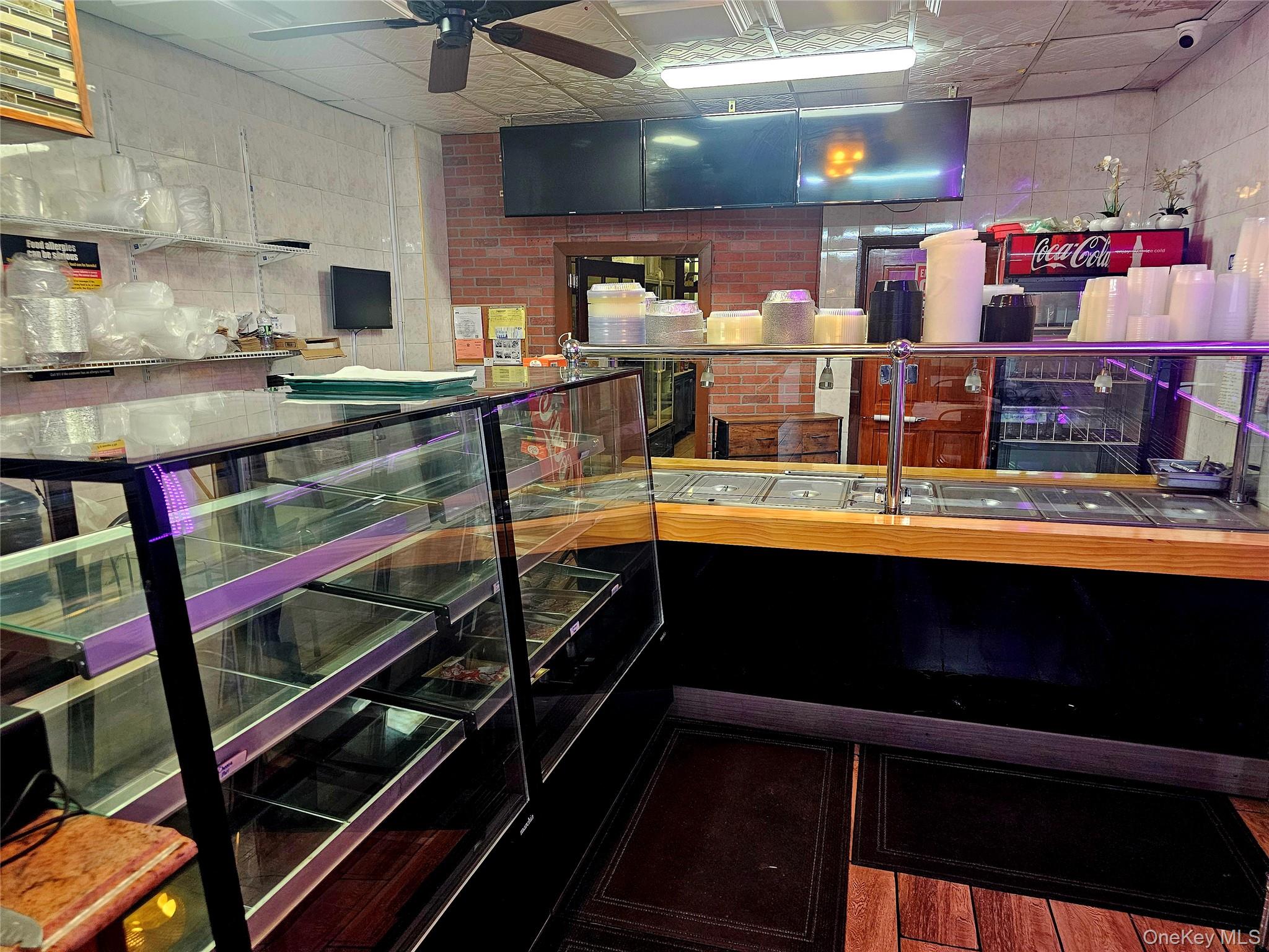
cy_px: 476
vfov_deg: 58.9
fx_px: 843
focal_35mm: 23
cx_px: 634
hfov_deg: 73.9
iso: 800
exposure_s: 1/120
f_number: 1.7
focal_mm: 6.3
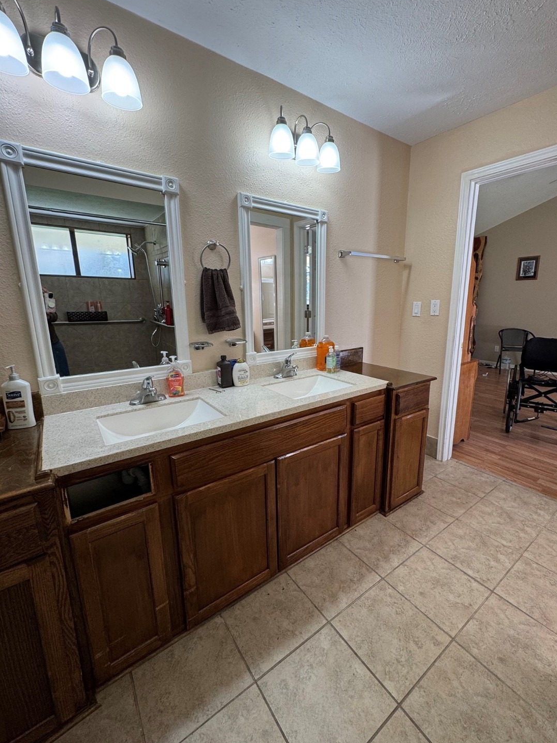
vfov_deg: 98.2
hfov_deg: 81.6
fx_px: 322
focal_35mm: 15
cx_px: 298
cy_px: 366
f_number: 2.2
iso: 125
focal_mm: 2.22
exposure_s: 1/120
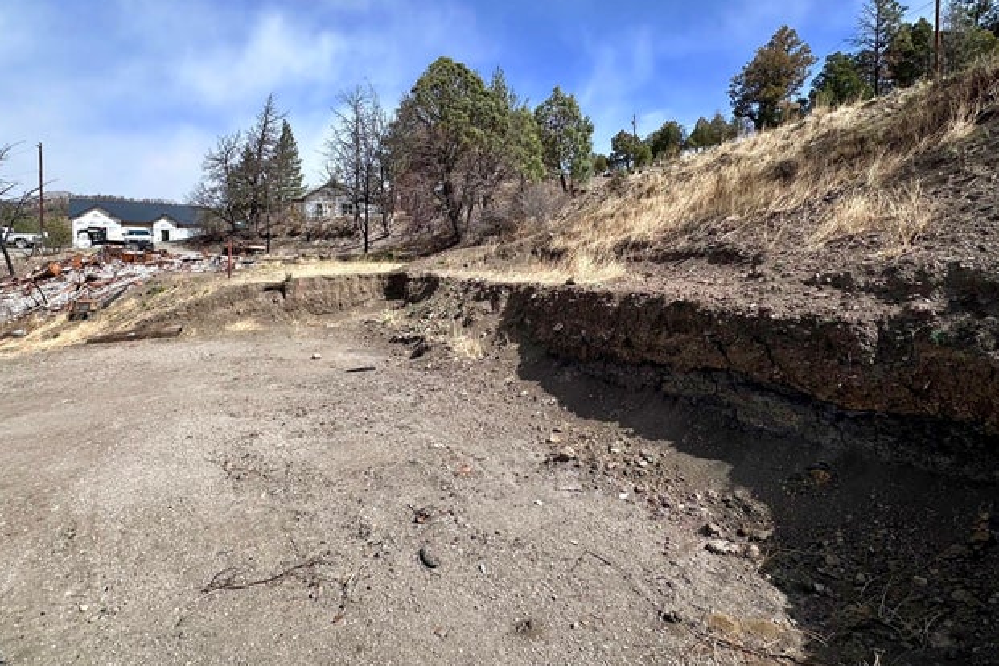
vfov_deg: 61.5
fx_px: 555
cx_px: 467
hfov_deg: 83.9
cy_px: 272
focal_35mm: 20
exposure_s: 1/1825
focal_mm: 2.22
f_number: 2.2
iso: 50
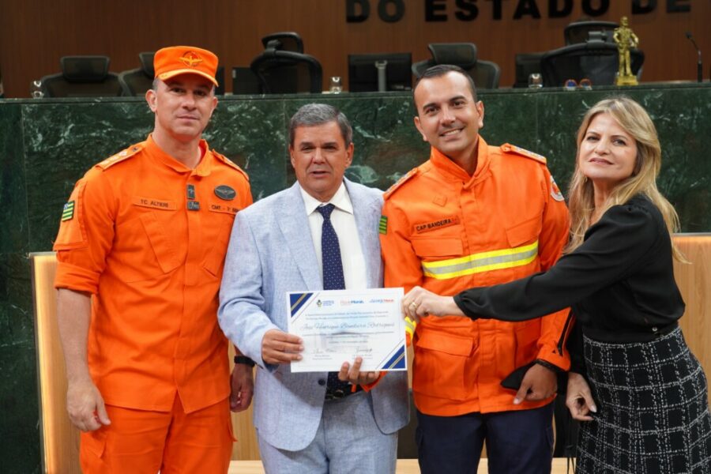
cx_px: 356
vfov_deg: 27.5
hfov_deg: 40.3
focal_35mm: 49
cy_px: 237
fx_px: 968
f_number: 5
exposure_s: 1/200
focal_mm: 49
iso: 1250
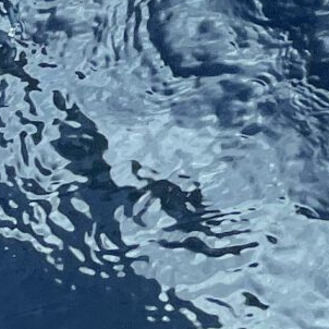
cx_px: 1086
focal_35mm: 195
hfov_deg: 7.5
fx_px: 2097
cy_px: -204
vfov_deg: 8.7
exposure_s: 1/3205
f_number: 1.6
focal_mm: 4.2
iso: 32
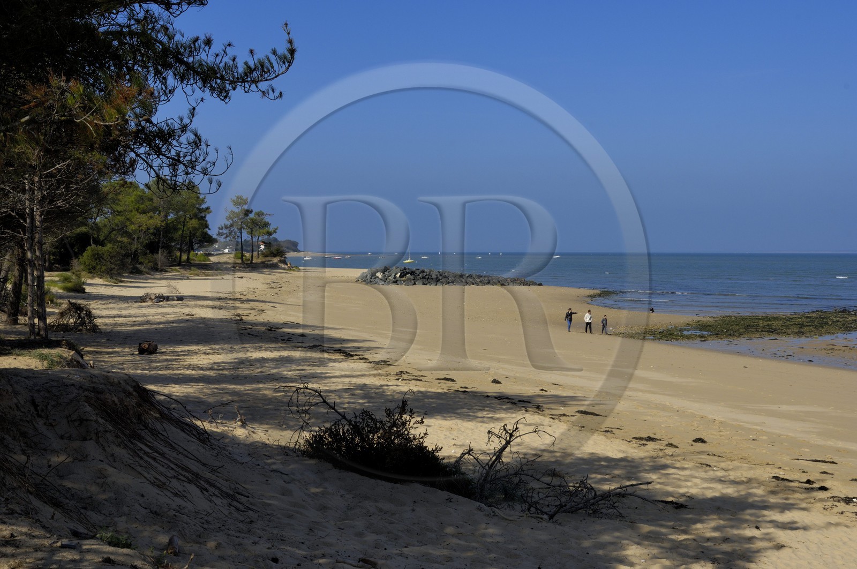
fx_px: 1248
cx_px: 428
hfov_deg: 37.9
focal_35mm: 52
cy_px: 284
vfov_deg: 25.7
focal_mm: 35
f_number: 11
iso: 100
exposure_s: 1/160
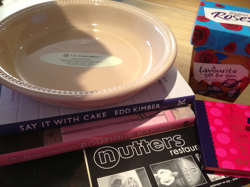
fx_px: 238
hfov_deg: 55.4
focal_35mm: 33
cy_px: 94
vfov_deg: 42.9
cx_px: 125
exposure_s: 1/20
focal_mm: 4.13
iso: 200
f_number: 2.4
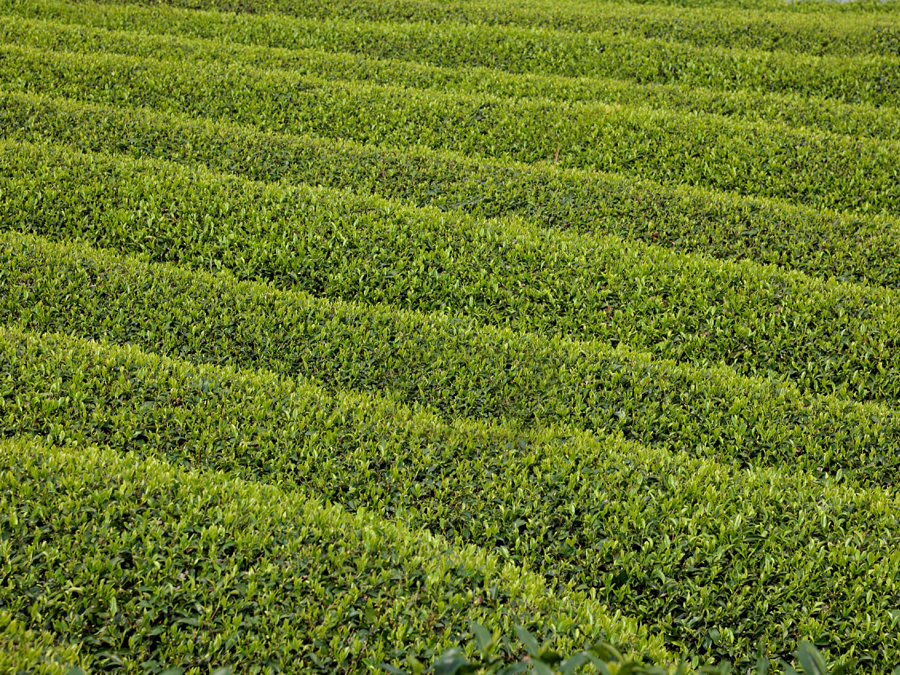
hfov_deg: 15.1
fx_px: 3406
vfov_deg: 11.3
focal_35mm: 131
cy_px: 338
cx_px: 460
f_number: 10
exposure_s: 1/60
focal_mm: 120
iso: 100
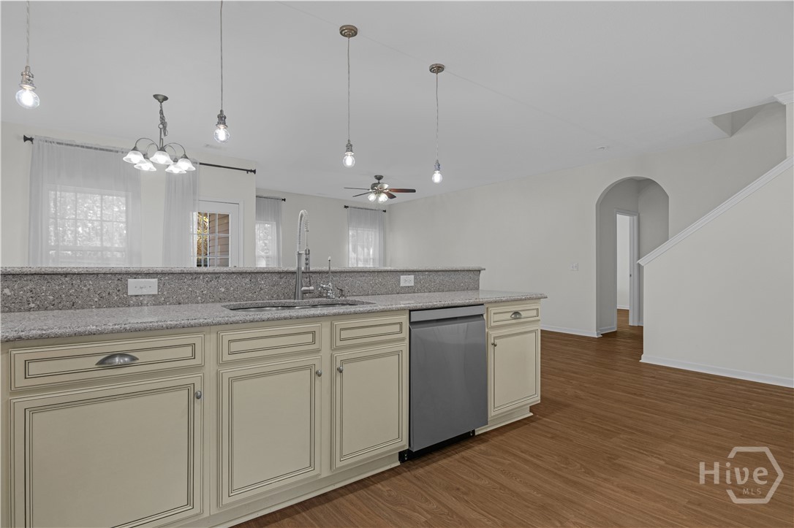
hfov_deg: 95.0
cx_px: 397
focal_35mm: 16
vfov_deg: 72.0
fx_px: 364
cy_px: 264
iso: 250
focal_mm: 11
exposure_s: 1/6
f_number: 7.1
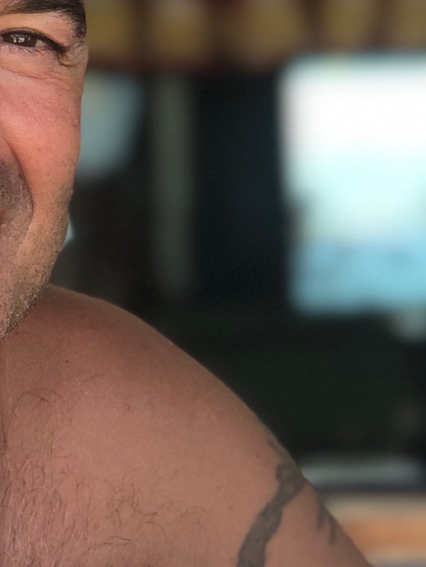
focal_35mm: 187
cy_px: 412
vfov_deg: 10.6
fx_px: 3068
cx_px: -128
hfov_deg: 7.8
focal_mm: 6
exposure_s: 1/60
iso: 16
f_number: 2.4
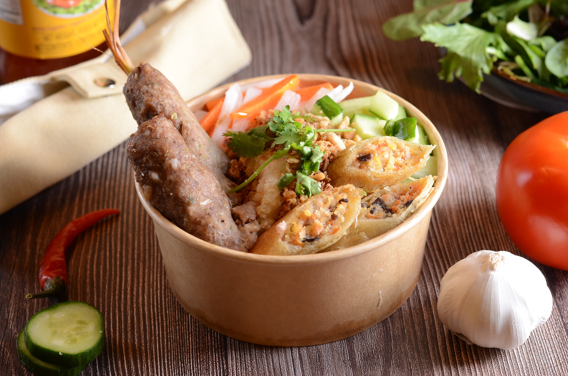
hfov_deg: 27.0
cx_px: 284
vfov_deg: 18.1
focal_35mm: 75
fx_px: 1181
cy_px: 188
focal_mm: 50
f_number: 5
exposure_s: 1/15
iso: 125
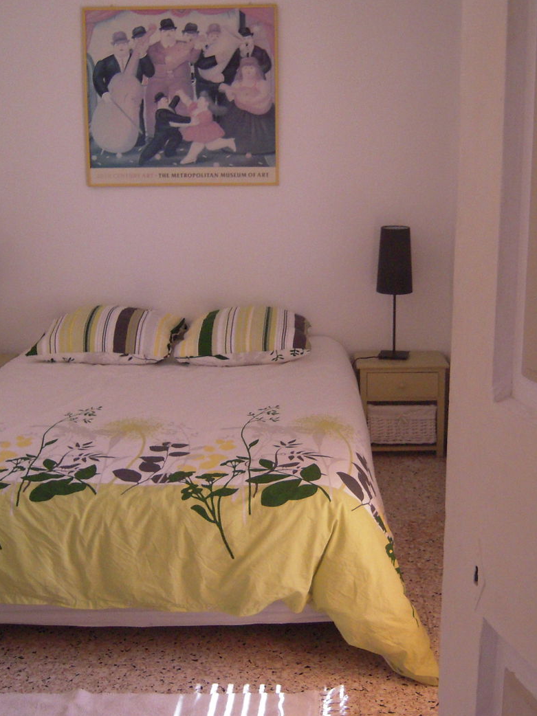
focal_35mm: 43
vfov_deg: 43.8
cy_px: 339
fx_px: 890
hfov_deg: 33.5
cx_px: 318
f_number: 2.7
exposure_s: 1/250
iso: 400
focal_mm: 5
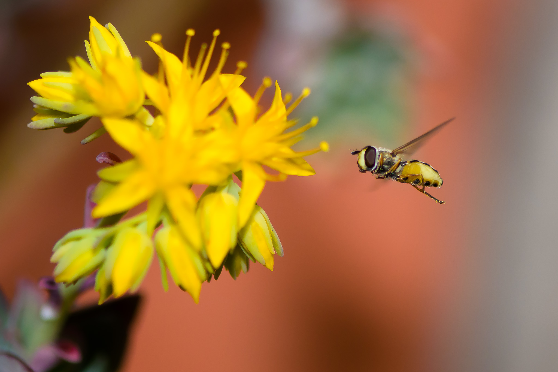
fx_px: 2441
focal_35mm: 158
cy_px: 186
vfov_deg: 8.7
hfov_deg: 13.0
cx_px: 279
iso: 400
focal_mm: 105
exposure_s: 1/2000
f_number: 3.2
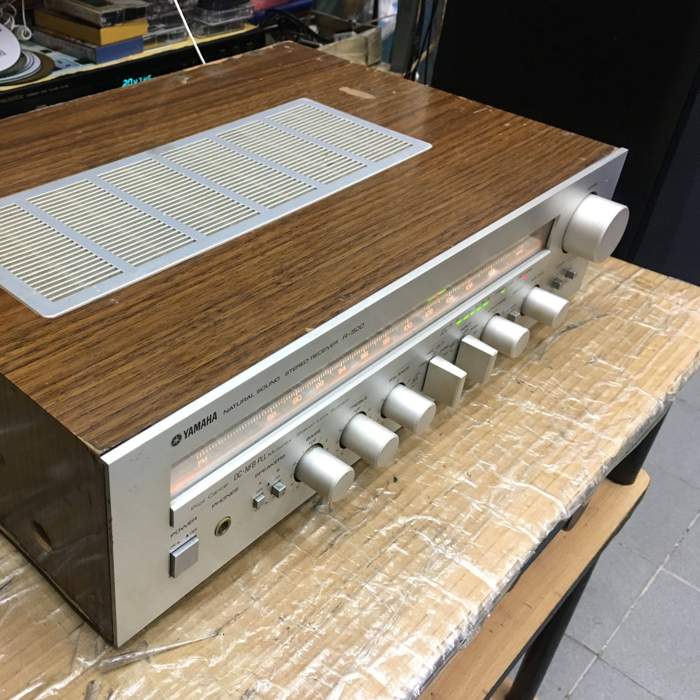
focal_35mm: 35
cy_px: 344
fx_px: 801
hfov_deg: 46.4
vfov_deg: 47.2
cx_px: 229
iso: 80
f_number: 2.2
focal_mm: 4.15
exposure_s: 1/17
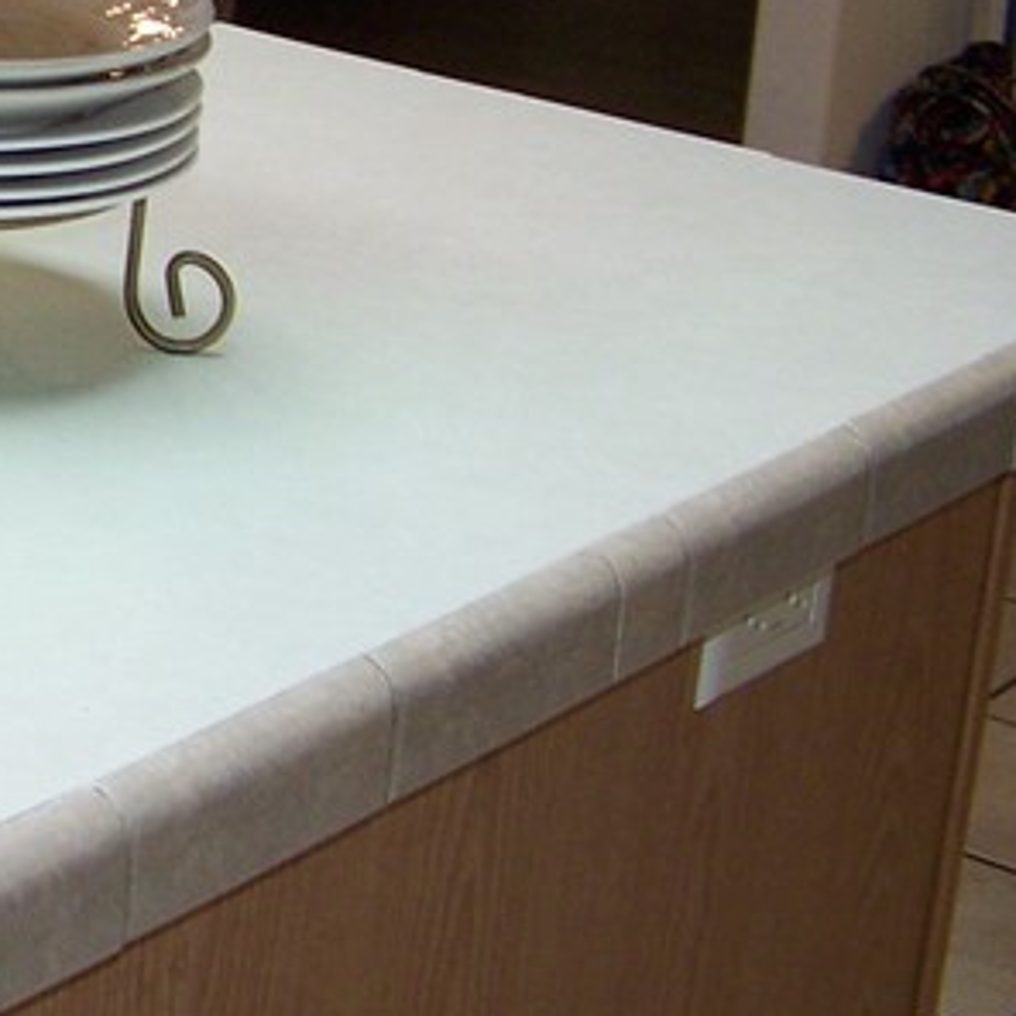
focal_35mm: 110
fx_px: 3653
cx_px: -460
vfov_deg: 15.7
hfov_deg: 14.8
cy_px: 144
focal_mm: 5.85
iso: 125
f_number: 2.8
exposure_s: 1/30
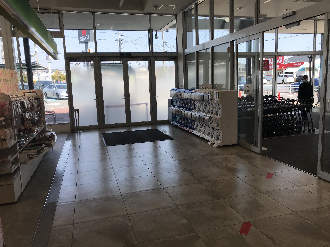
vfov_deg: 49.7
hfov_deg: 63.4
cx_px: 165
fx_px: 267
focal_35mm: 28
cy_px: 124
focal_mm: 3.99
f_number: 1.8
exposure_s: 1/840
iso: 20
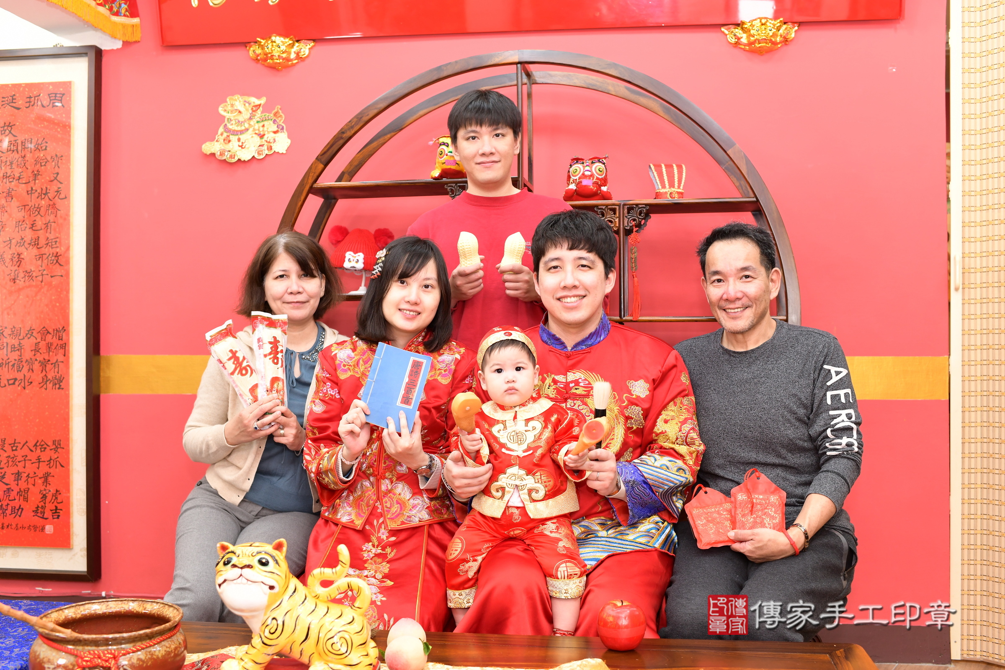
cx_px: 502
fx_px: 977
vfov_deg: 37.9
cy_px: 335
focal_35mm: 35
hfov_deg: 54.4
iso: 800
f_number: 4.5
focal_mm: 35
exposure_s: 1/200
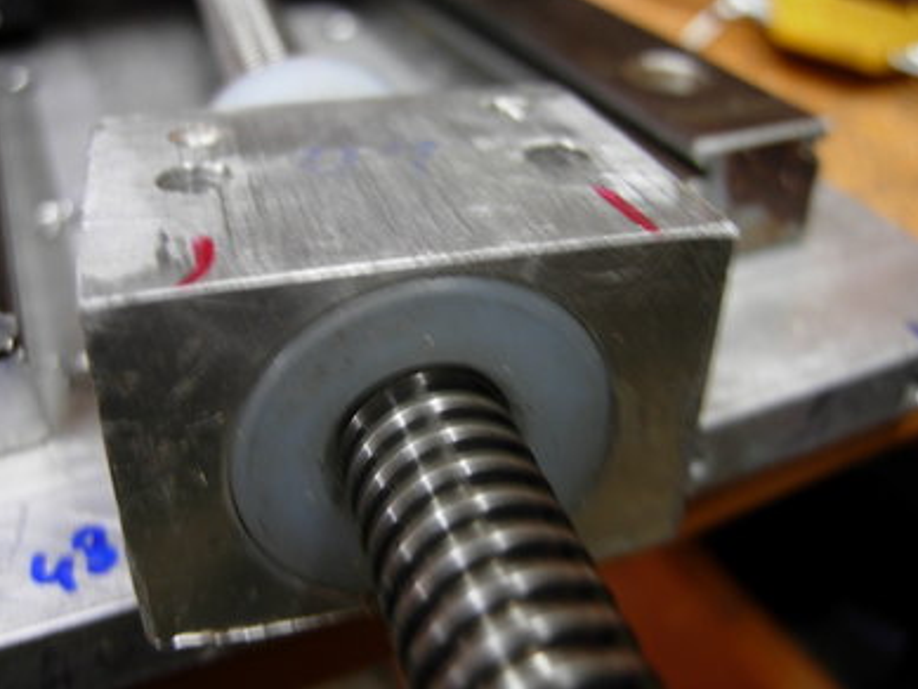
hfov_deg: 50.1
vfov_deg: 38.7
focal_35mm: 37
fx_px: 982
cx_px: 453
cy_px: 344
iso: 66
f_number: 2.7
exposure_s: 1/4
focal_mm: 7.5
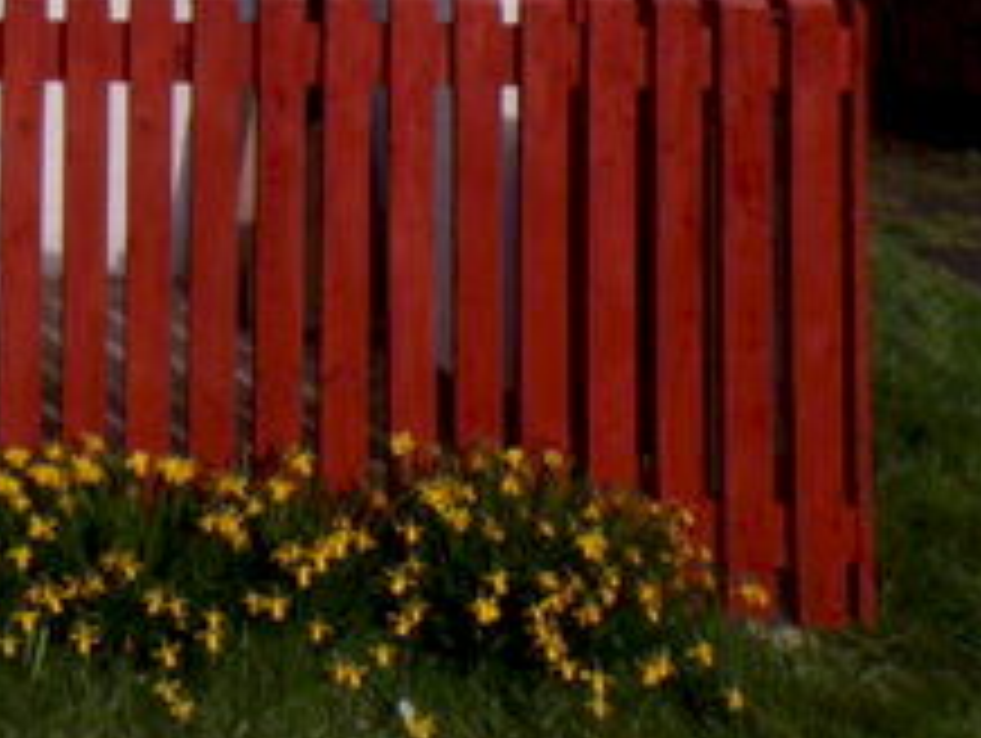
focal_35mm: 77
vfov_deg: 17.6
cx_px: -378
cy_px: -308
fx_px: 2185
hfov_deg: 22.1
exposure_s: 1/450
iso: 80
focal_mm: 4.3
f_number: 5.8
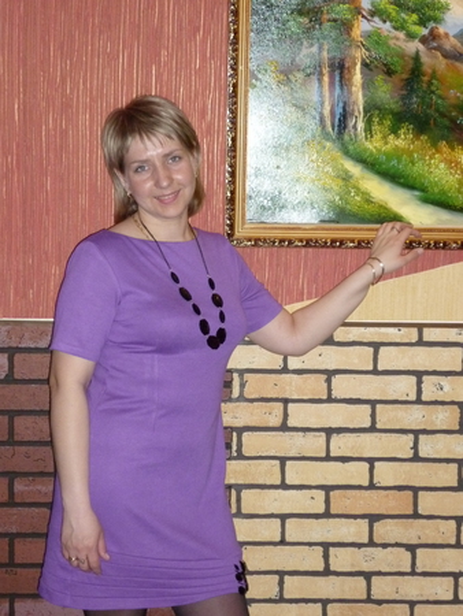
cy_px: 308
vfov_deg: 26.0
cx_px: 232
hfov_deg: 19.7
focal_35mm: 75
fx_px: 1336
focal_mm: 12.4
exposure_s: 1/125
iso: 640
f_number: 4.1
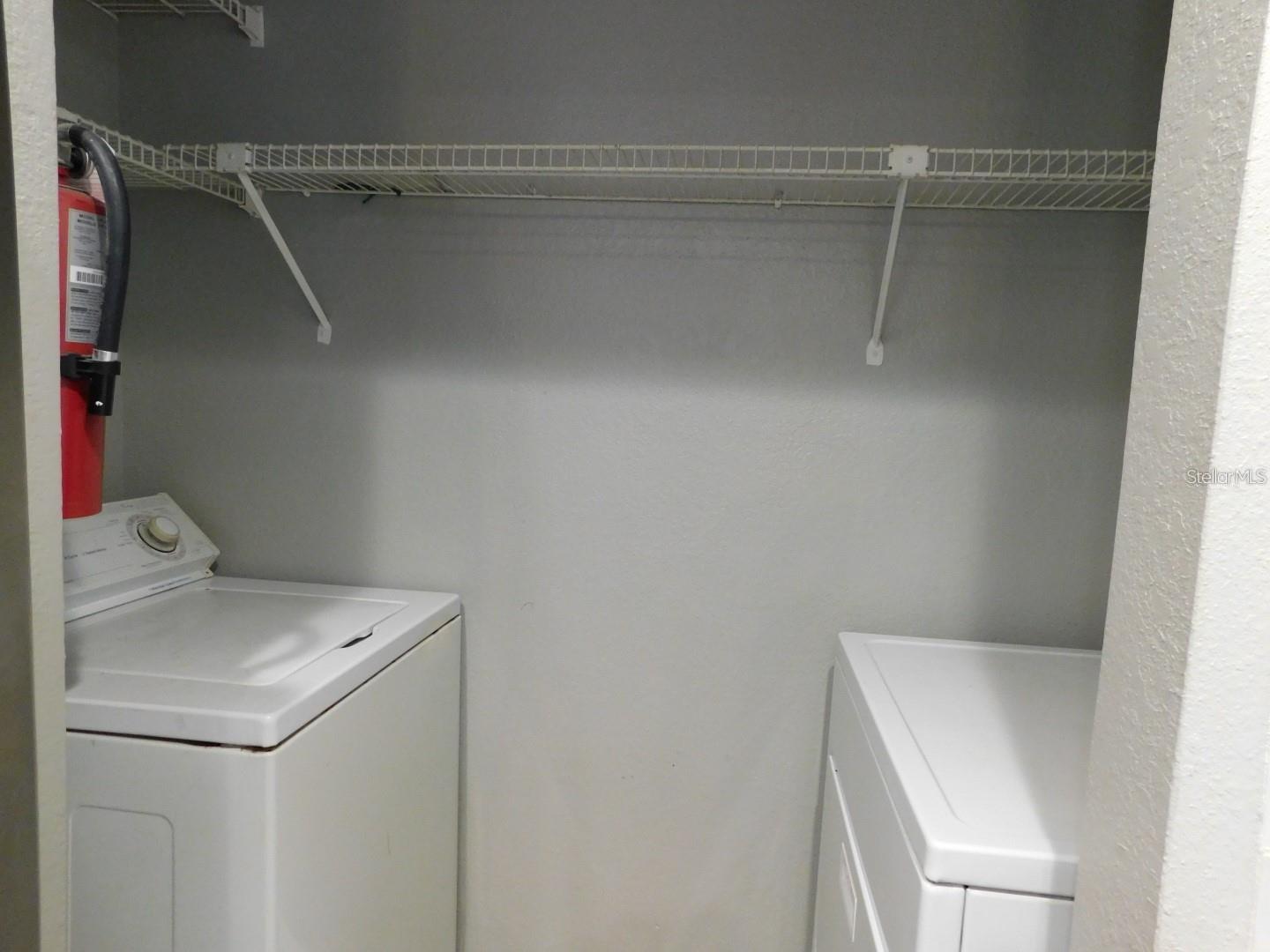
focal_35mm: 23
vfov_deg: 58.9
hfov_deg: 73.9
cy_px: 476
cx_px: 635
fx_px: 844
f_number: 3
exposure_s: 1/25
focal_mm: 4
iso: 400
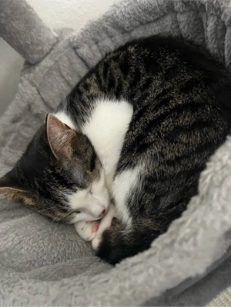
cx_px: 116
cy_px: 154
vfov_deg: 67.3
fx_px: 231
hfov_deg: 53.1
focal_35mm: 26
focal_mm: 5.7
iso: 500
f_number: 1.5
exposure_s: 1/30
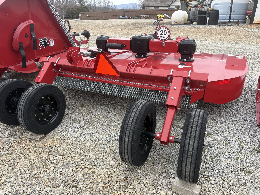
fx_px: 195
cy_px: 98
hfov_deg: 67.3
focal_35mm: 26
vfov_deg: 53.1
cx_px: 130
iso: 50
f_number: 1.6
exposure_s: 1/1239
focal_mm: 5.96
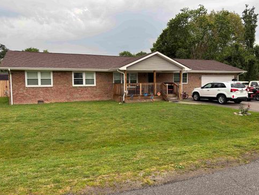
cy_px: 96
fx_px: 202
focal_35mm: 27
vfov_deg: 51.4
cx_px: 130
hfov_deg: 65.3
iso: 50
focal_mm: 5.96
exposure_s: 1/502
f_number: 1.6
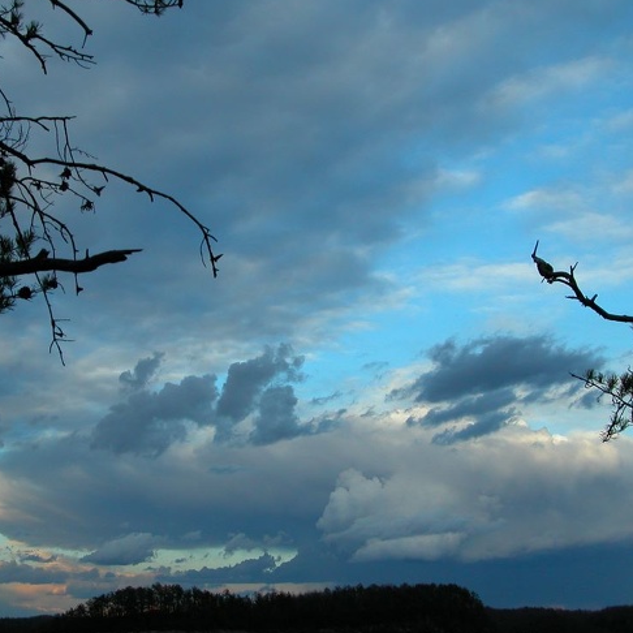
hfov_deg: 29.0
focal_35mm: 59
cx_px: 260
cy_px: 318
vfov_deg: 29.1
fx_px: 1221
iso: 100
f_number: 3.3
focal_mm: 10.7
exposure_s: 1/500
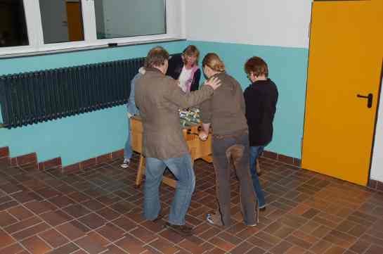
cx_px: 192
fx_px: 430
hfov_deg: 48.0
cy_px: 127
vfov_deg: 32.9
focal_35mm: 40
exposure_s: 1/60
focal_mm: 27
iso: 400
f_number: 3.8
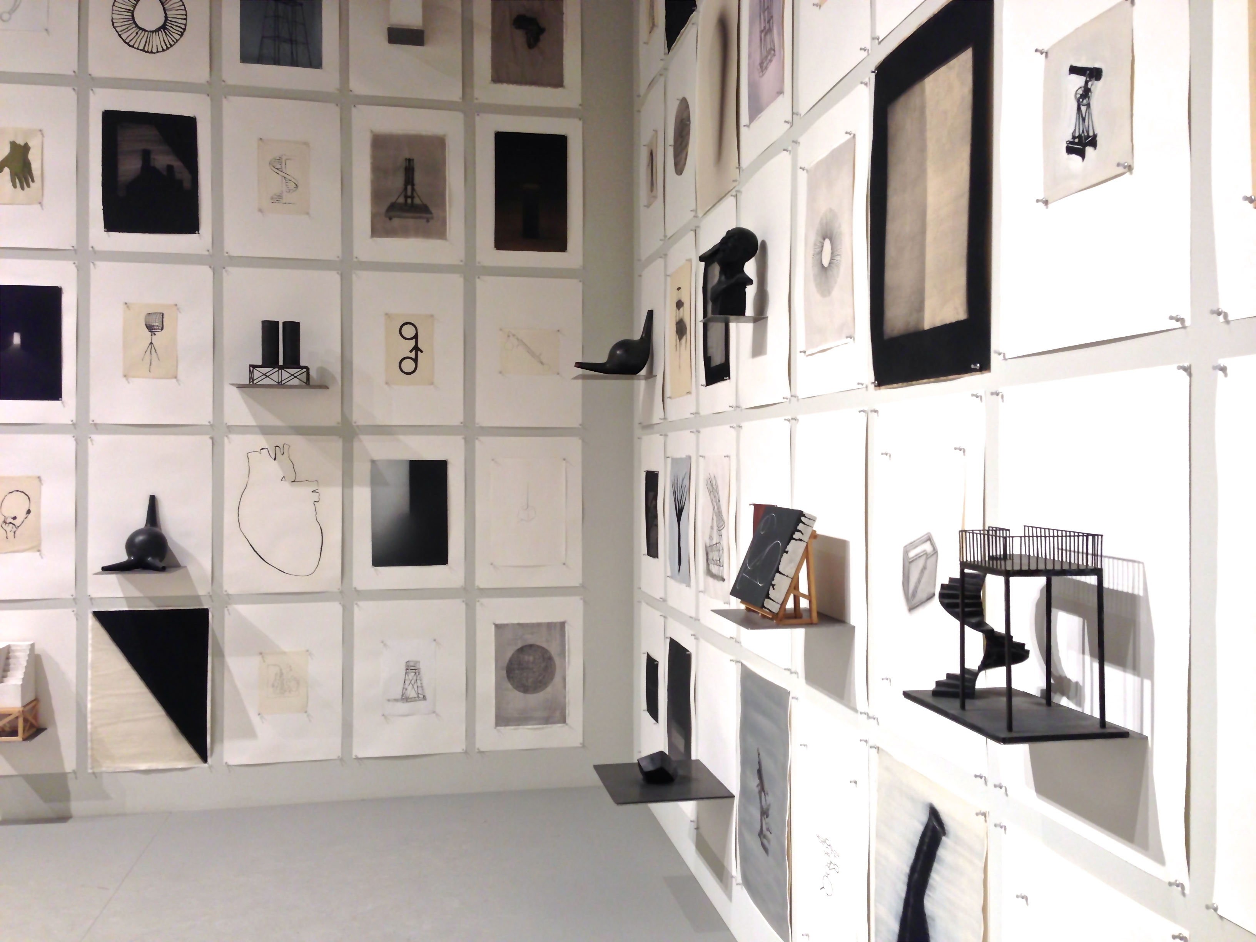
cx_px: 628
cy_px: 471
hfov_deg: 55.4
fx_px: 1197
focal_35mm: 33
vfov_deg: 42.9
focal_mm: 4.13
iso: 50
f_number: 2.4
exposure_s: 1/24
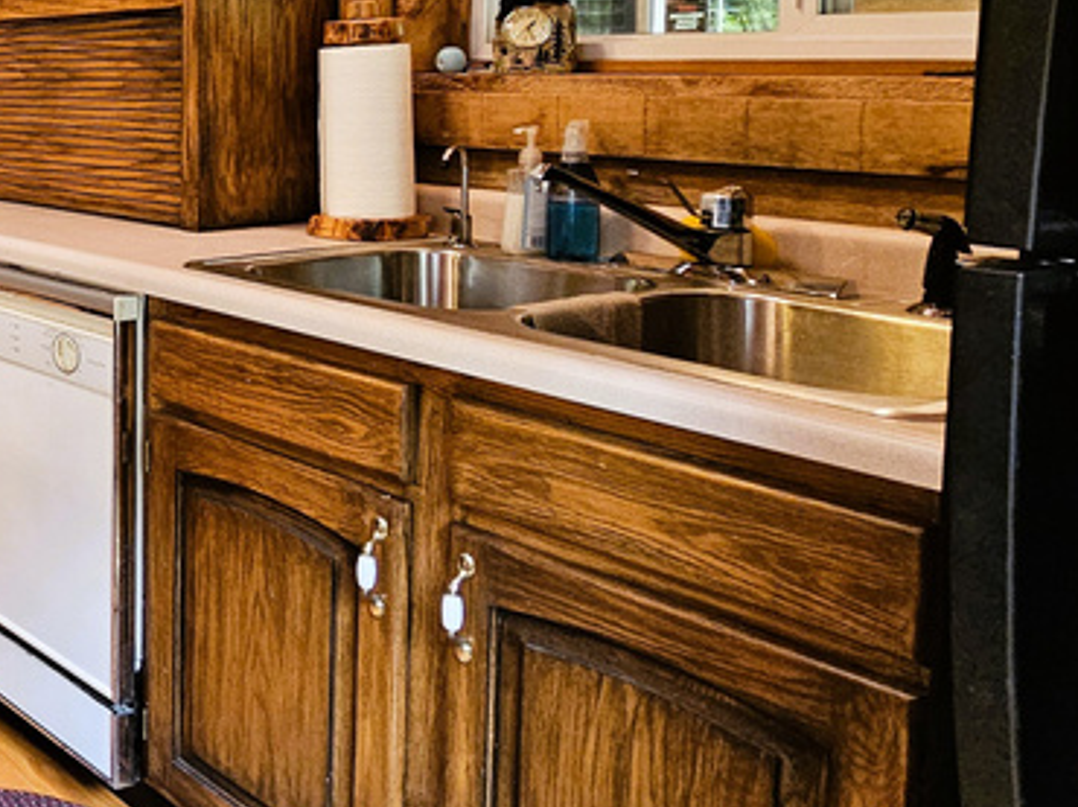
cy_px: 125
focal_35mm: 36
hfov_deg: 33.4
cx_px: -393
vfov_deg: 37.7
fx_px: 1120
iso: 400
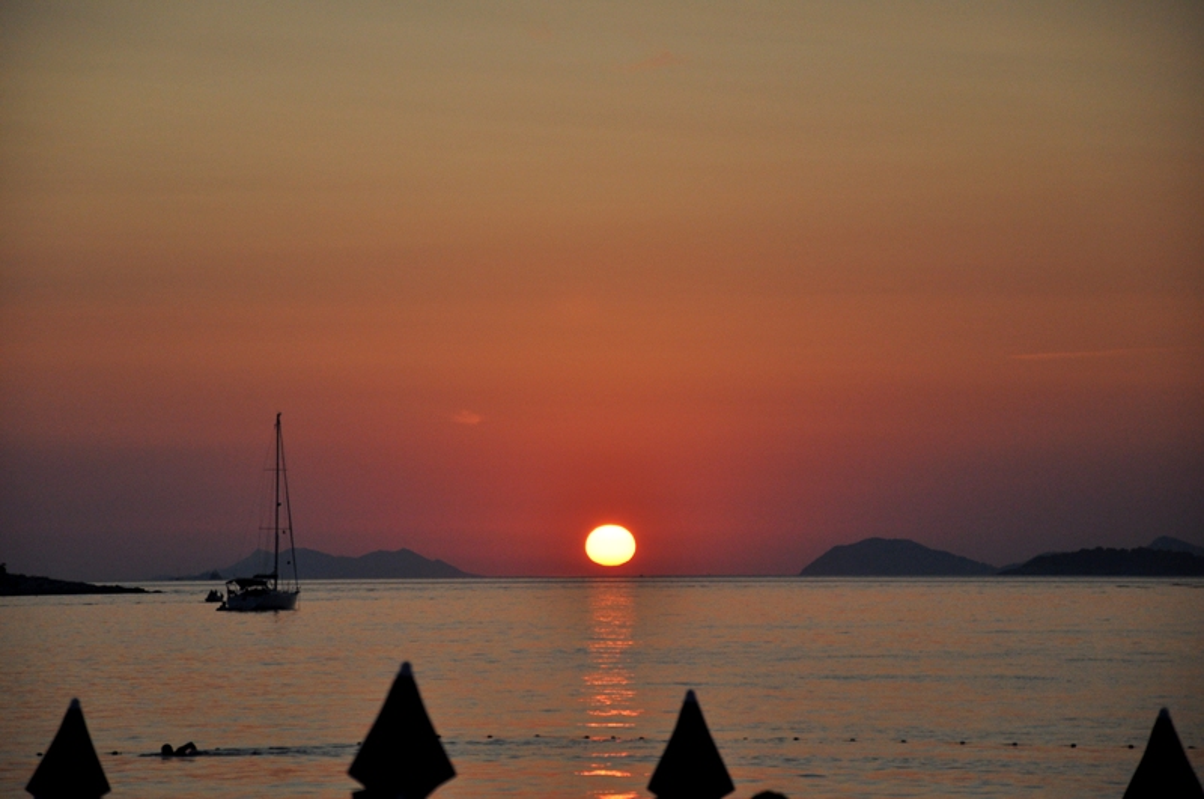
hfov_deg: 13.1
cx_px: 602
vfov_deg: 8.7
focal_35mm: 158
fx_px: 5260
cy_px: 400
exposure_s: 1/800
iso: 640
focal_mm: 105
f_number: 7.1
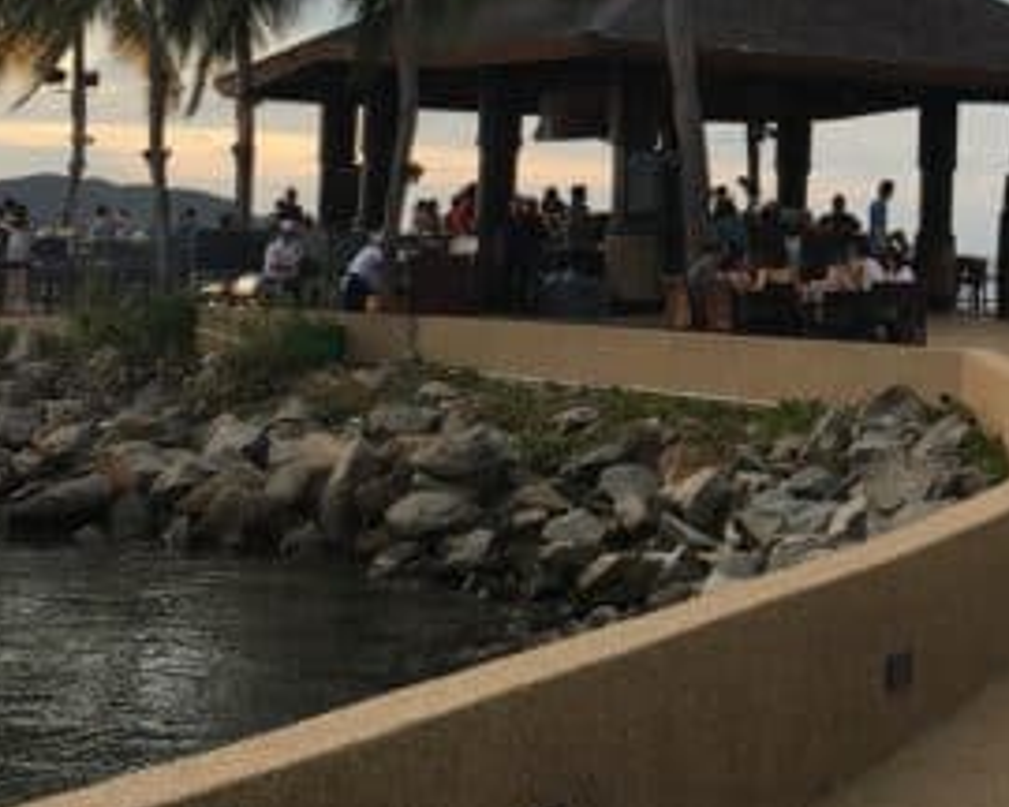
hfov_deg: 22.0
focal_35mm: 84
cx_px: 987
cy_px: -19
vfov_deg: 17.8
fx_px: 2508
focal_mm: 4.15
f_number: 2.2
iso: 25
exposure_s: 1/108
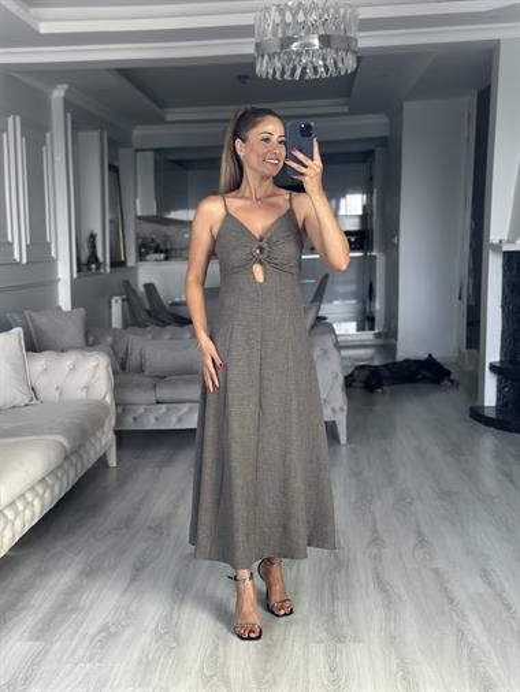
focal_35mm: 48
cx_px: 260
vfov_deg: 39.6
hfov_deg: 30.3
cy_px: 346
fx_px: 961
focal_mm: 6.86
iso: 125
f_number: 1.78
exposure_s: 1/79
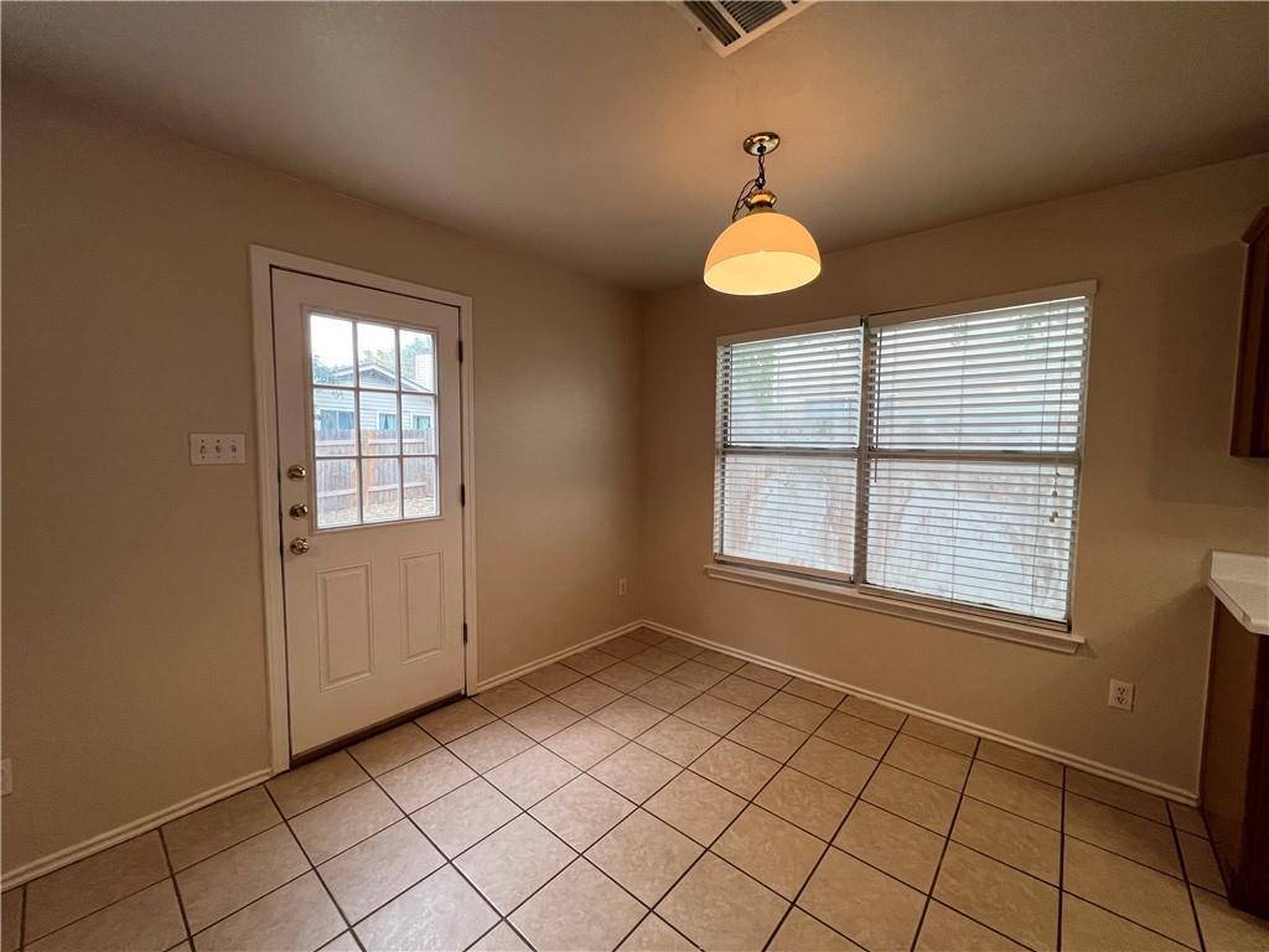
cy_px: 476
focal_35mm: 13
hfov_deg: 106.2
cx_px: 634
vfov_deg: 89.9
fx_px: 477
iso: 125
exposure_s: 1/120
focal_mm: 1.57
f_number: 1.8
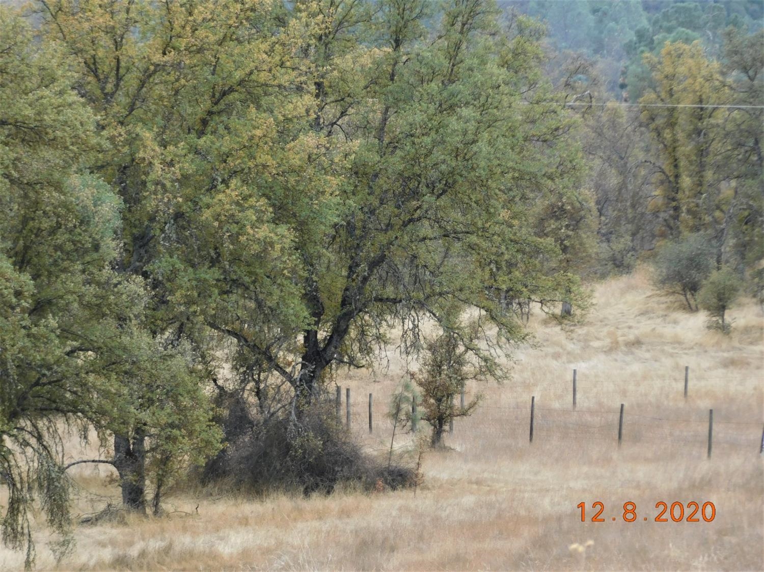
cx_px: 382
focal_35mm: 266
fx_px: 5869
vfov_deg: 5.6
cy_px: 286
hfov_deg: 7.4
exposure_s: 1/60
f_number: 5.7
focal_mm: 47.2
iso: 125
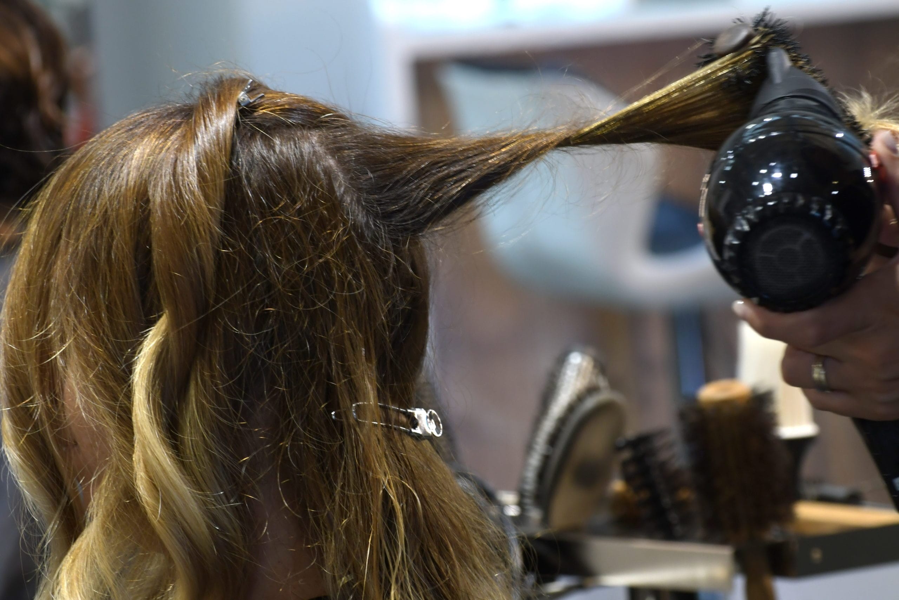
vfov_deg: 6.5
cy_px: 300
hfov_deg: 9.8
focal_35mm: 210
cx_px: 450
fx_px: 5244
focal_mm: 140
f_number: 8
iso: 800
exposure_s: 1/60
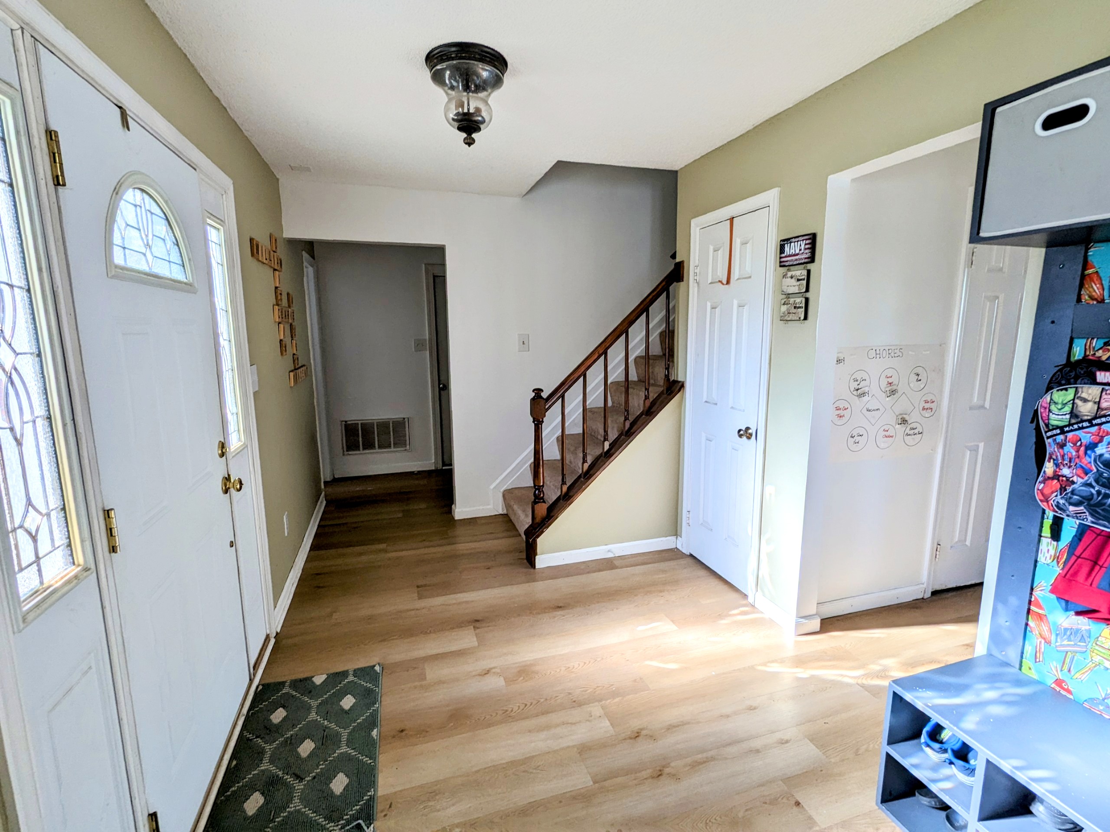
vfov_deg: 78.1
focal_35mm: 16
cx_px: 555
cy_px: 416
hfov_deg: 94.5
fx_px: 513
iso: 44
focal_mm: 2.35
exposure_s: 1/169
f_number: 2.2
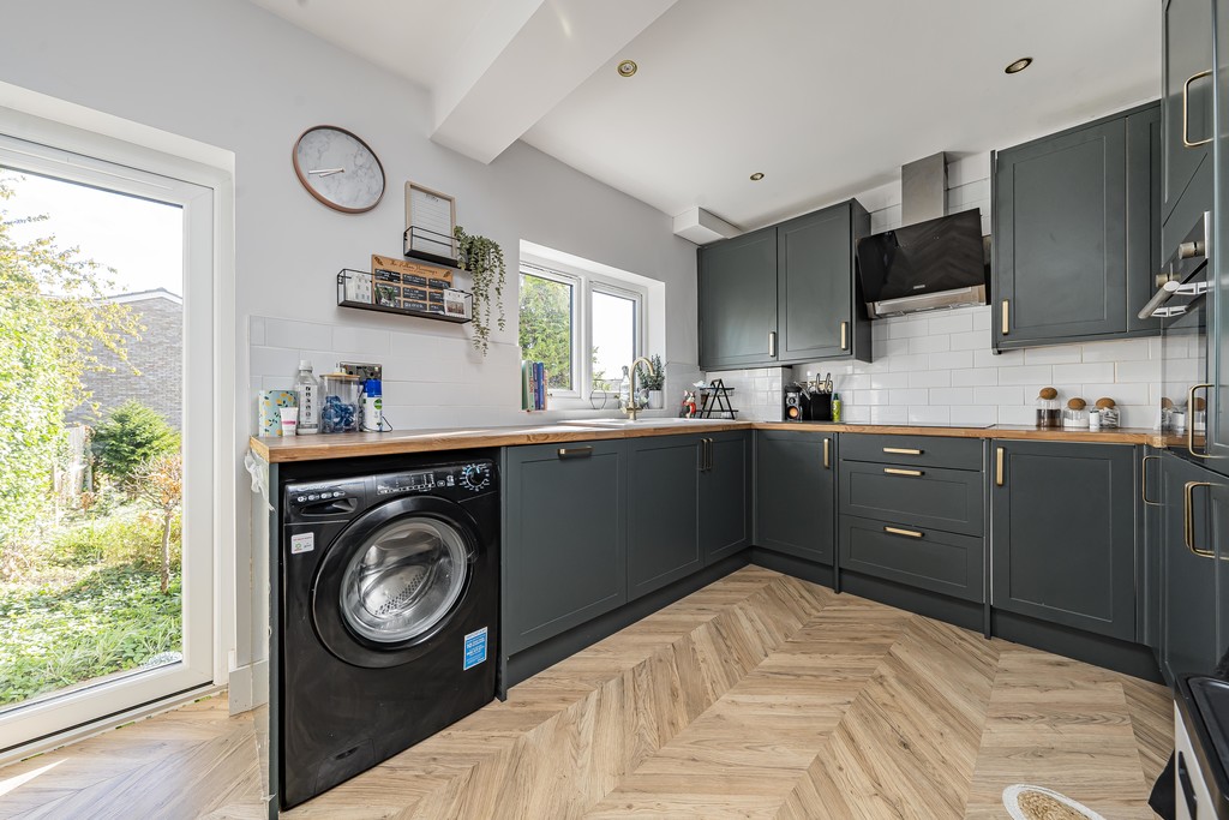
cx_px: 614
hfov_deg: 112.6
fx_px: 410
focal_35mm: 12
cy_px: 410
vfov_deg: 90.0
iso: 320
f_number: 9
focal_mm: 12
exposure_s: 1/40
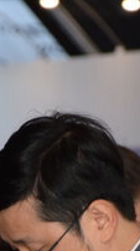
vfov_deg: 3.1
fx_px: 4694
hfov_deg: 1.7
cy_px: 290
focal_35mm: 708
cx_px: 124
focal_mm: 105
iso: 800
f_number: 5.6
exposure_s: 1/200
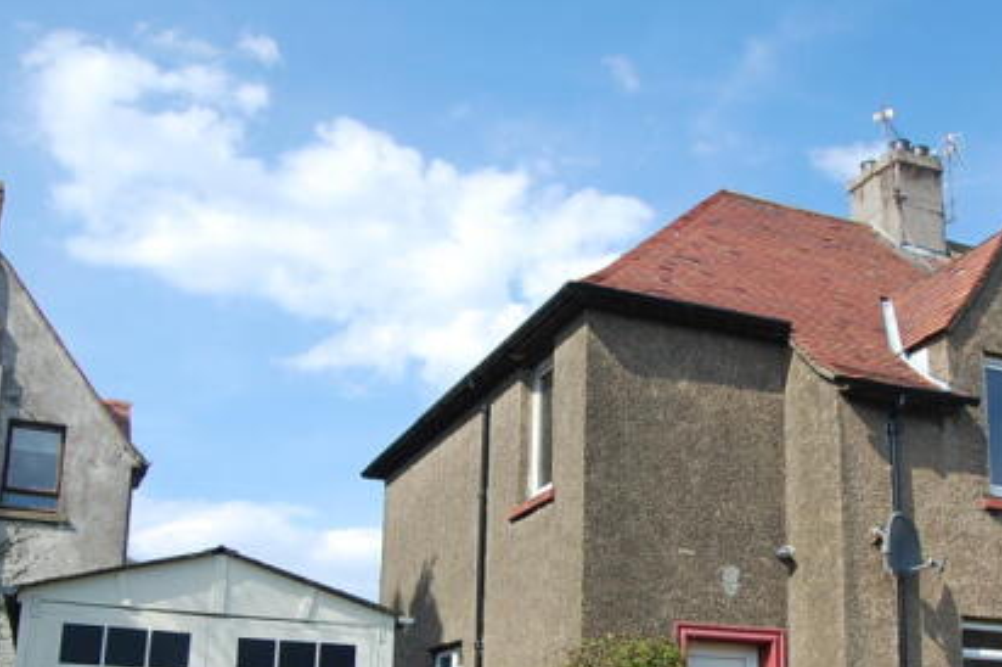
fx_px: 1196
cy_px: 506
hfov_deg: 45.3
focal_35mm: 43
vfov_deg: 30.6
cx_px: 581
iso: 200
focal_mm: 18
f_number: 8
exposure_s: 1/250
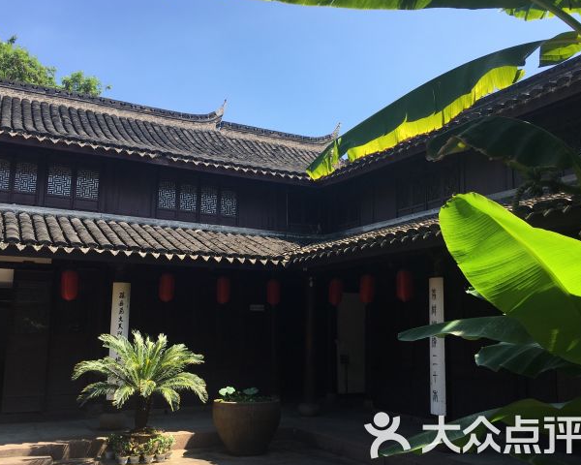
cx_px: 268
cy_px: 231
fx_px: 567
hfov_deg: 54.2
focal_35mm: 33
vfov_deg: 44.5
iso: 25
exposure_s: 1/587
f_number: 2.2
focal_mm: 4.15
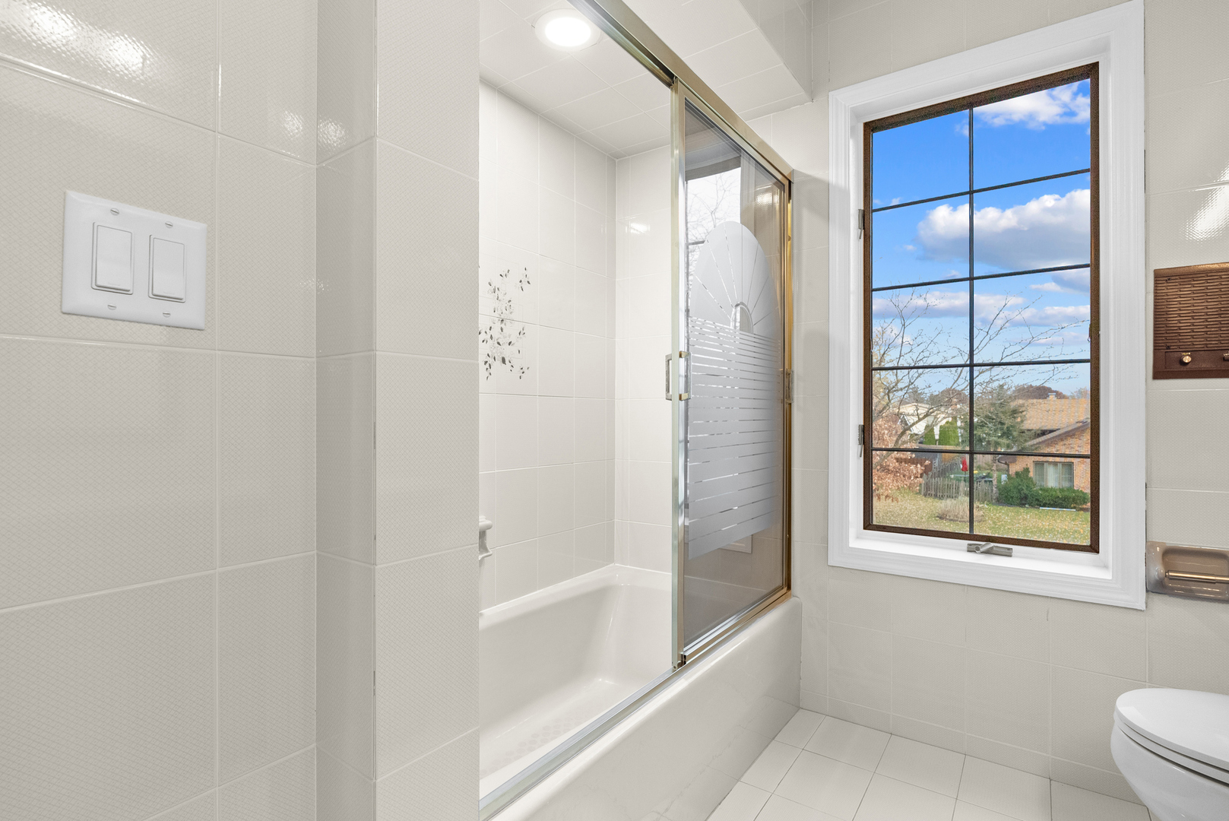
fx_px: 581
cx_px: 614
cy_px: 410
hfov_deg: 93.2
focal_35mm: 17
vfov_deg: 70.5
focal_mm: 17
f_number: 8
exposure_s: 1/1.25
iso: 640
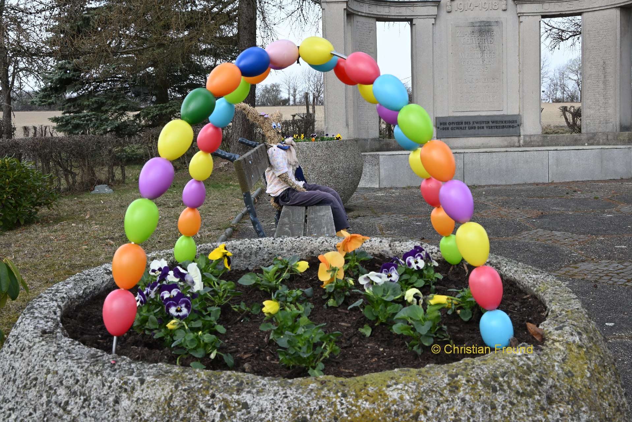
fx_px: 738
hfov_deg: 46.4
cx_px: 316
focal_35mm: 42
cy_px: 211
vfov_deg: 31.9
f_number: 22
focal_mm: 42
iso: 900
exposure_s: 1/100
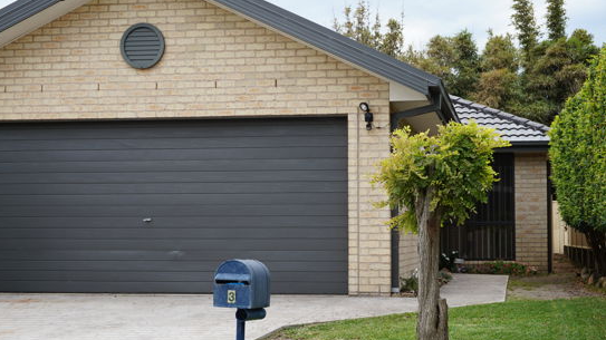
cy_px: 183
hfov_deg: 30.2
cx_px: 301
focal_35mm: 70
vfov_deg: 17.2
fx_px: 1124
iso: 100
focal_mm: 44
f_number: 9
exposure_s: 1/80
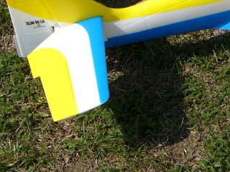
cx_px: 263
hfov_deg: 16.4
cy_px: 27
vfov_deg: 12.7
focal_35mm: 116
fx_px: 771
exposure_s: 1/1000
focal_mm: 7.9
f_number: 5.6
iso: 100
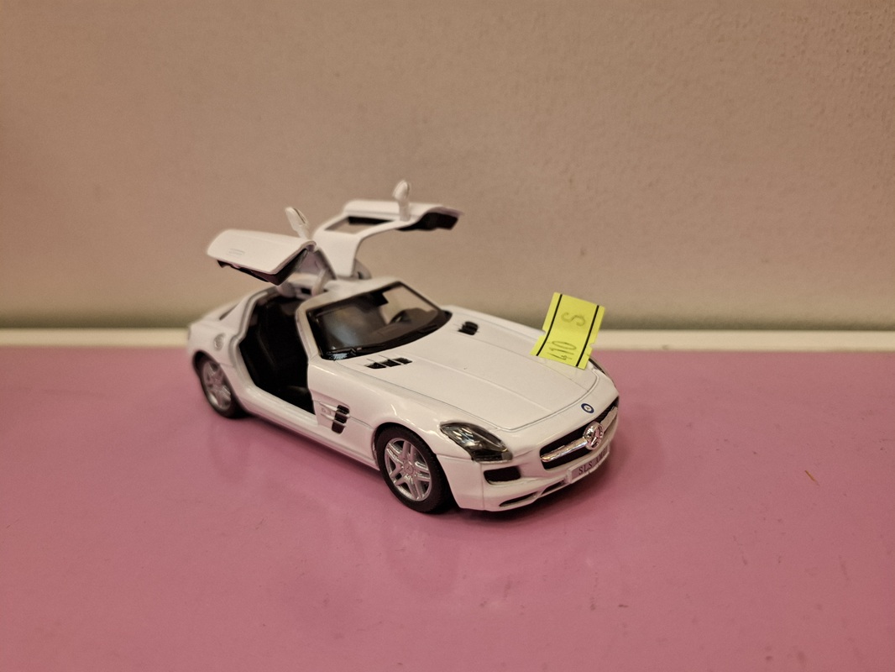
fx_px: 595
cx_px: 448
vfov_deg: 58.9
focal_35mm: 23
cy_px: 336
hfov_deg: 73.9
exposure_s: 1/100
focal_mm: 5.54
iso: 80
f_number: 1.8
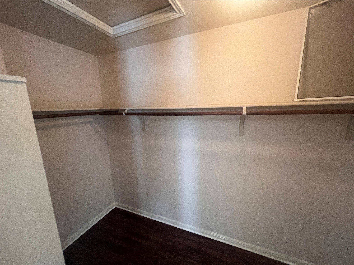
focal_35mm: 13
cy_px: 132
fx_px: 133
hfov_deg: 106.2
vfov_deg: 89.9
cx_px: 177
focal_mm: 1.57
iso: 320
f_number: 1.8
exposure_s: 1/60
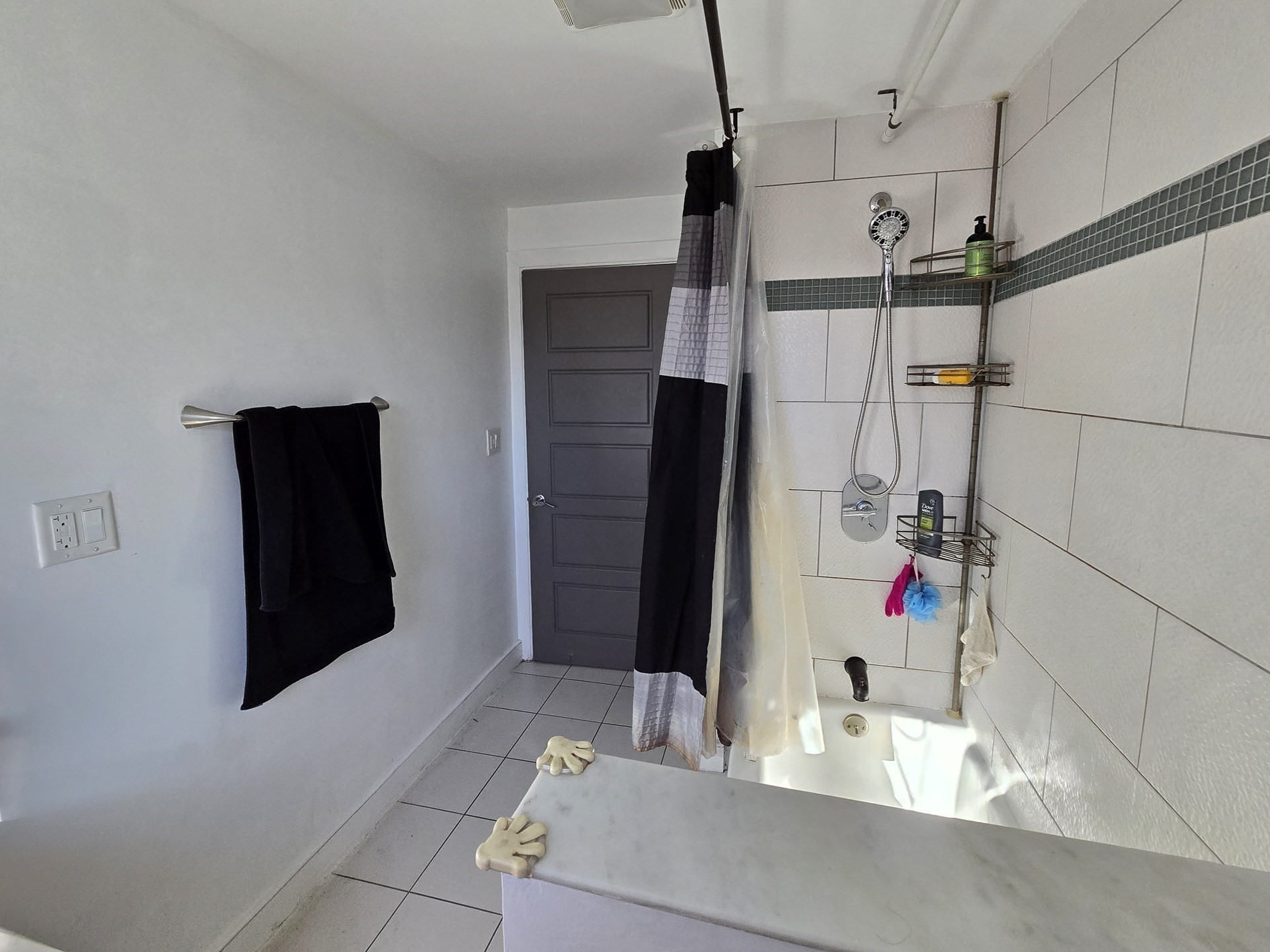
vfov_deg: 85.7
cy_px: 473
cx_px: 638
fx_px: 514
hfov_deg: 102.1
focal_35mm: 14
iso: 200
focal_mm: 2.2
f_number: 2.2
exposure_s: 1/359
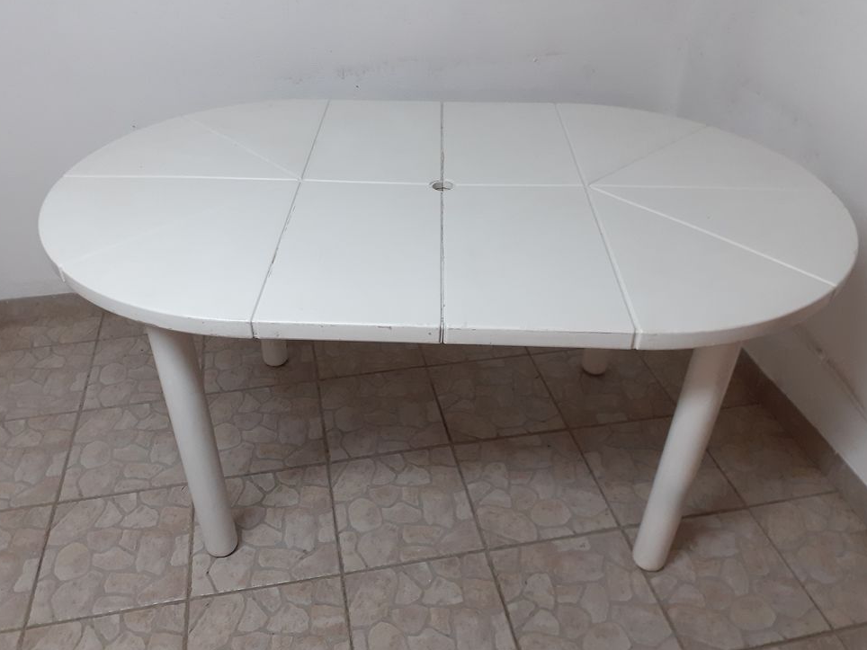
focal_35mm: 28
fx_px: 701
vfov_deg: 49.7
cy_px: 327
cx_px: 422
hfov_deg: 63.4
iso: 200
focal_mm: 3.6
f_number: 1.9
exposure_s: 1/50
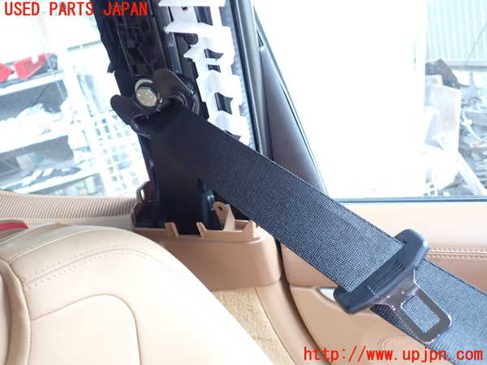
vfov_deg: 46.8
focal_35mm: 30
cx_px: 244
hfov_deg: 60.0
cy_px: 182
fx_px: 422
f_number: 2.3
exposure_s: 1/30
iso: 400
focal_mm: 5.4
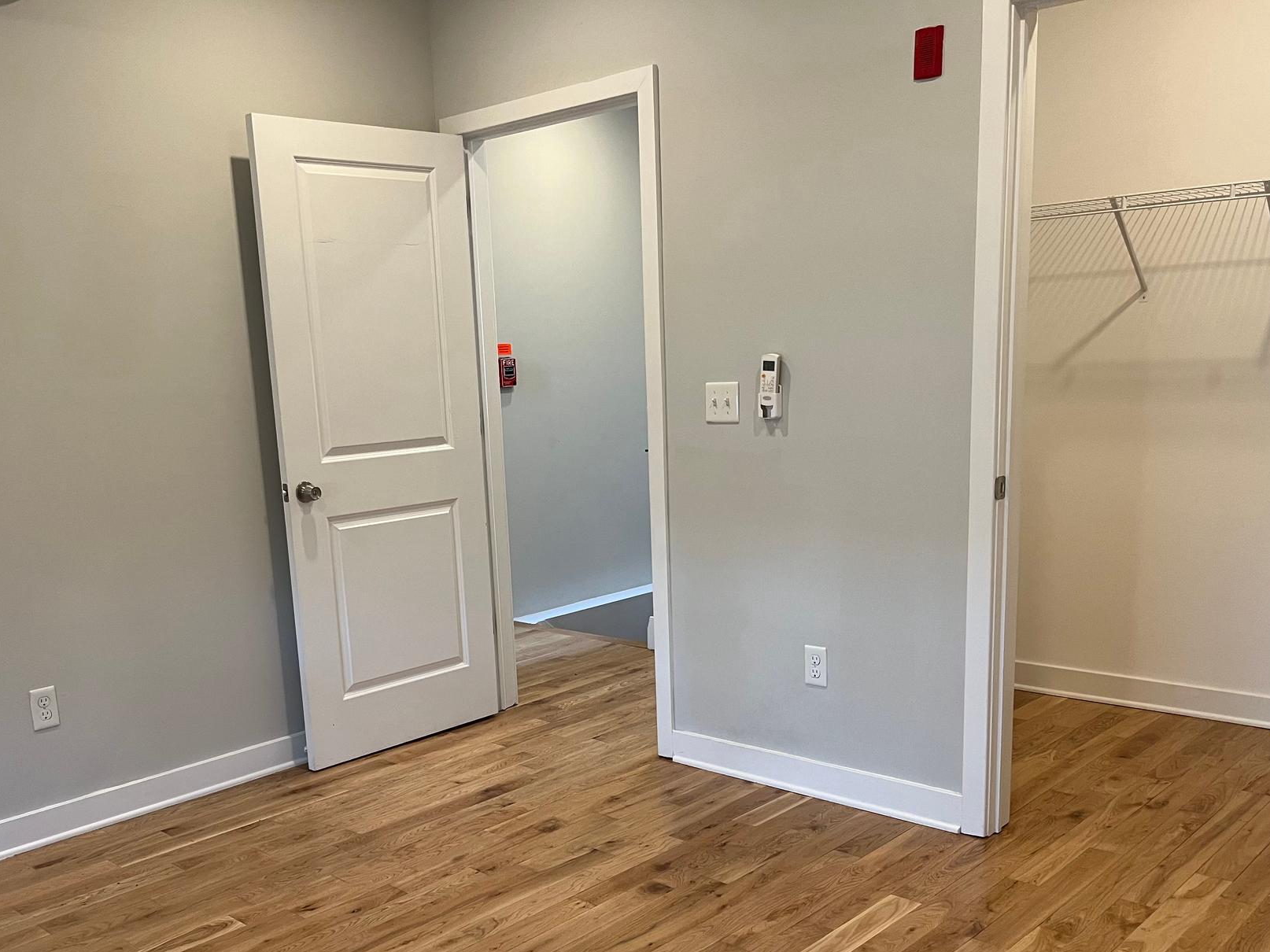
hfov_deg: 55.1
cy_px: 603
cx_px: 538
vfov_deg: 42.6
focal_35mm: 33
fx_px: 1211
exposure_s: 1/60
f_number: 1.6
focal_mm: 5.1
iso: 100
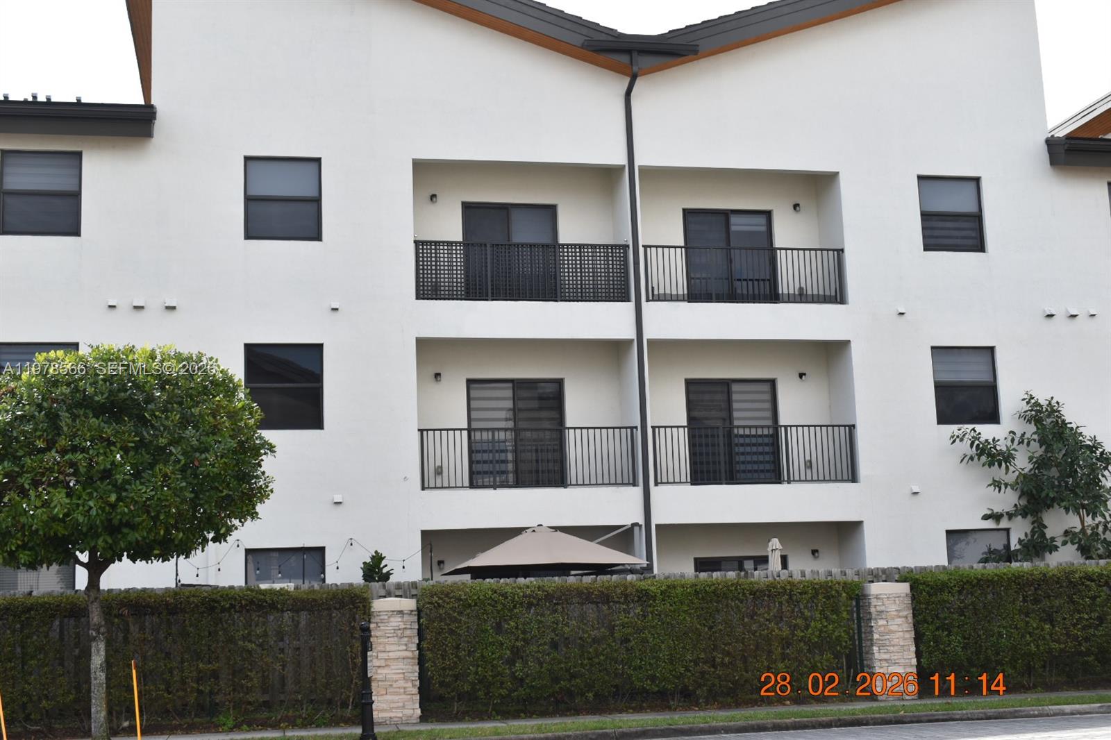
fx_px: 1481
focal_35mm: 48
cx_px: 556
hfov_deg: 41.1
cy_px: 370
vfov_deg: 28.1
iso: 200
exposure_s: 1/320
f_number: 9
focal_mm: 32
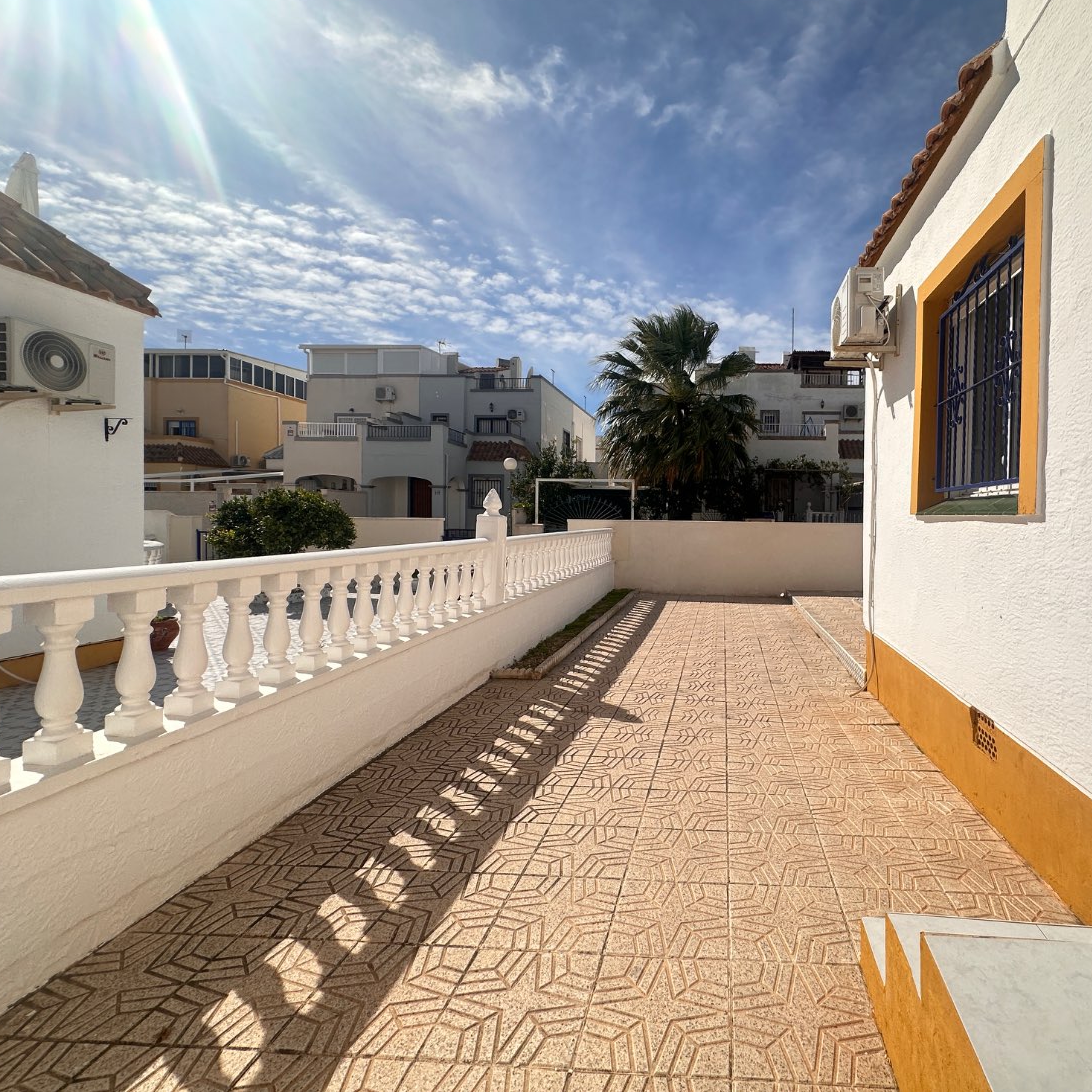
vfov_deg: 83.9
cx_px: 689
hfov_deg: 82.2
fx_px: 607
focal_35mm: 17
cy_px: 532
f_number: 2.2
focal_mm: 2.22
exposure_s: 1/3509
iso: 50
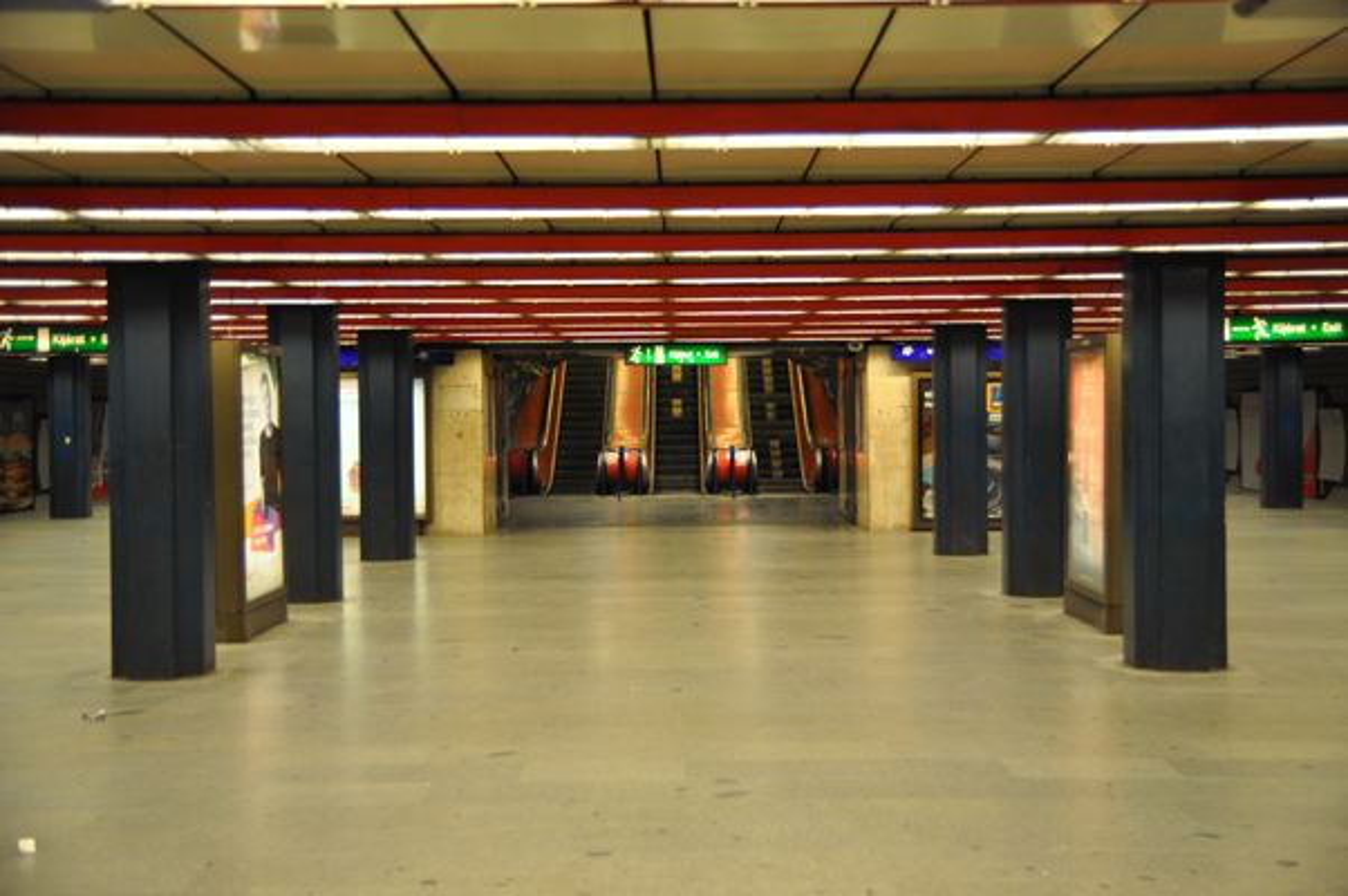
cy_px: 448
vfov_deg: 28.9
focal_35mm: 46
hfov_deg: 42.4
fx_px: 1739
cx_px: 674
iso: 800
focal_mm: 31
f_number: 3.5
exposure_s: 1/50
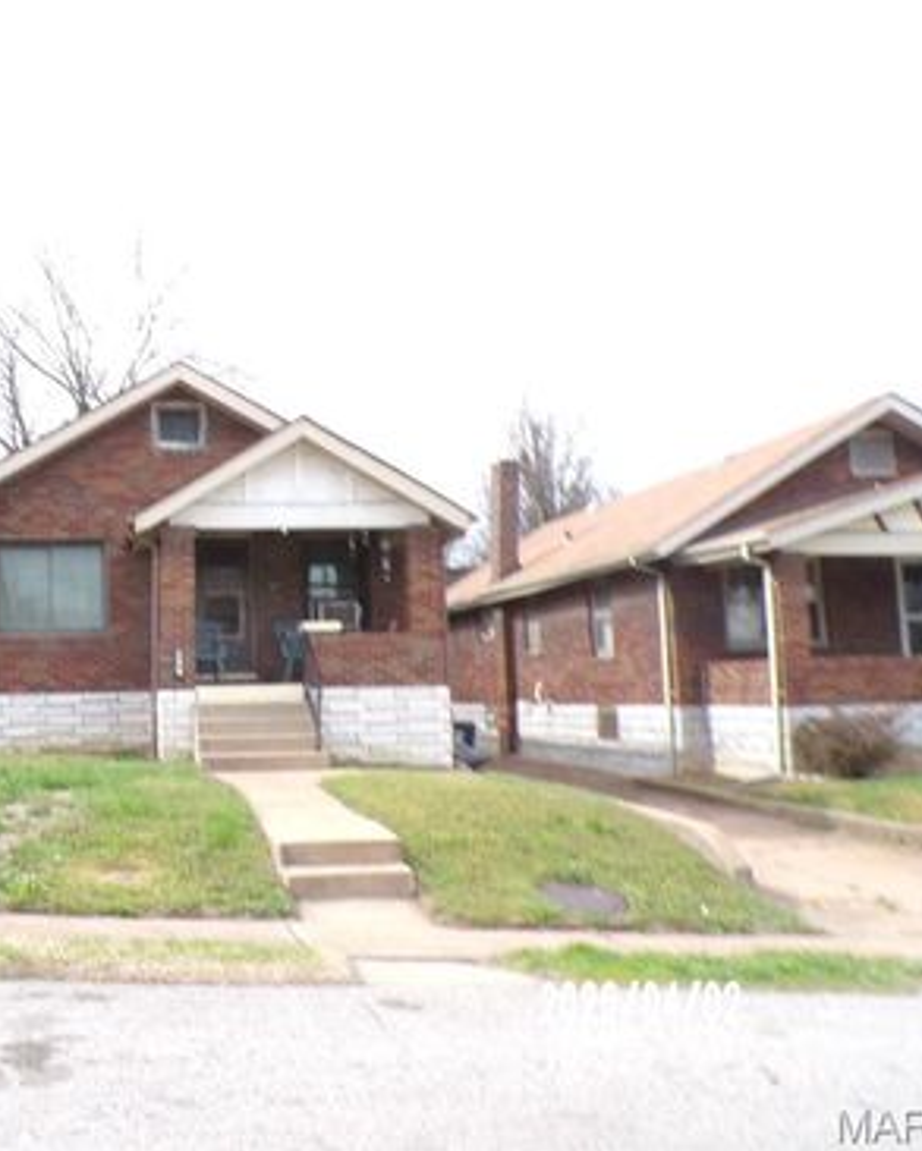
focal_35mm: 32
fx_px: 1091
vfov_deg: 55.6
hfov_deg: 43.9
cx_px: 201
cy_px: 568
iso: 100
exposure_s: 1/60
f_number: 7.7
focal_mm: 4.3
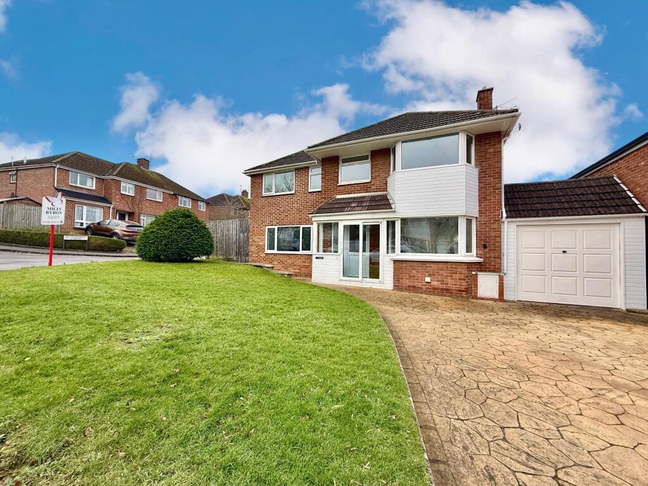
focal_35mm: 14
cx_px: 324
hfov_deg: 102.1
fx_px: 262
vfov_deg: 85.7
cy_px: 243
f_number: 2.2
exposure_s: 1/189
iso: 50
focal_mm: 2.22
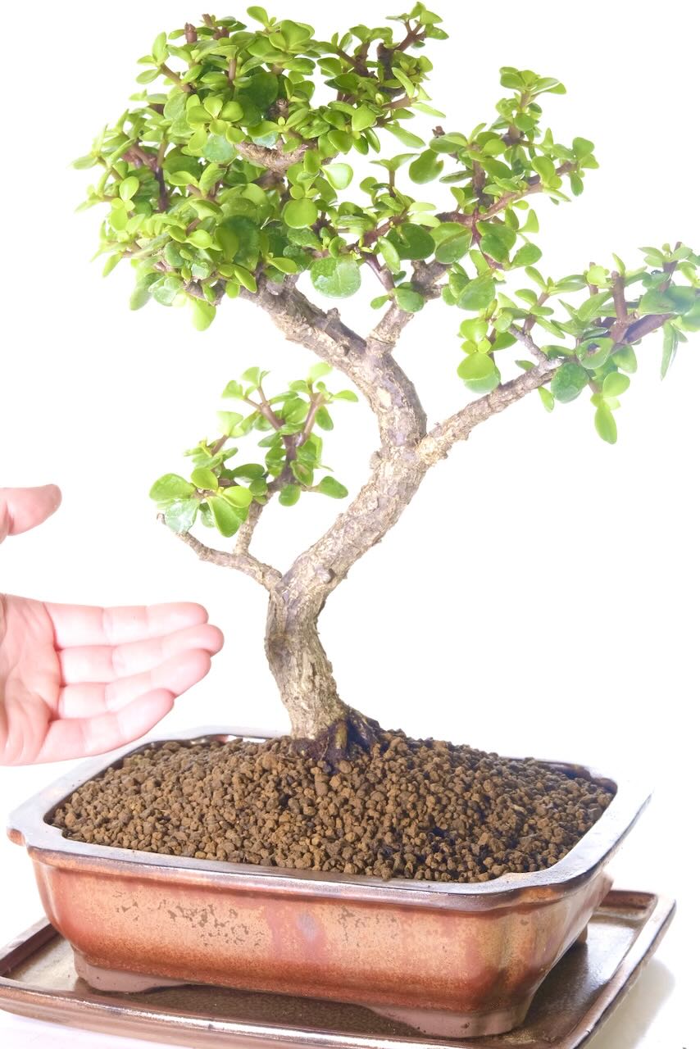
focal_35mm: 91
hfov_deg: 15.0
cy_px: 524
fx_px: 2653
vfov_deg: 22.4
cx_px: 350
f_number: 13
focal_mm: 60.7
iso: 2000
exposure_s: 1/15
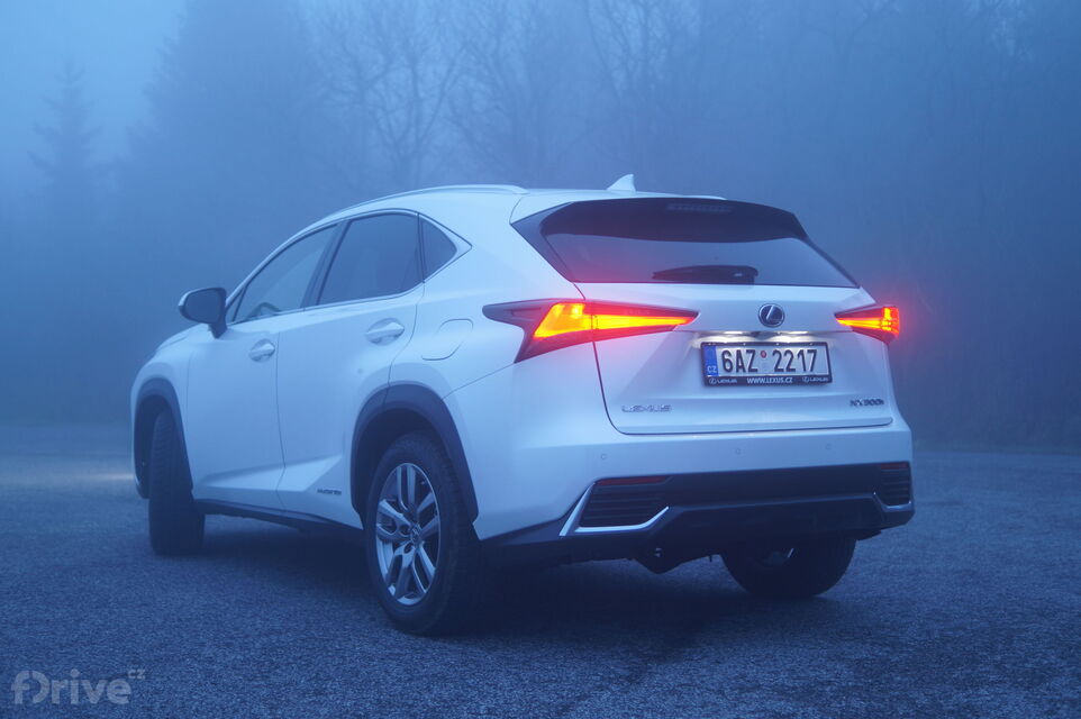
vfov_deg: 25.7
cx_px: 540
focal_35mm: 52
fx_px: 1575
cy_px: 360
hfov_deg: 37.9
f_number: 1.8
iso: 100
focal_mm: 35
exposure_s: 1/25
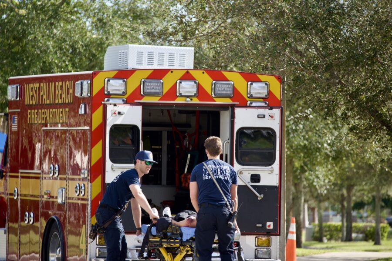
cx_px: 196
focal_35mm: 300
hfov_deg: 6.9
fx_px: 3266
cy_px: 130
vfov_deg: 4.6
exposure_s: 1/500
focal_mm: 300
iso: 320
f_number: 5.6
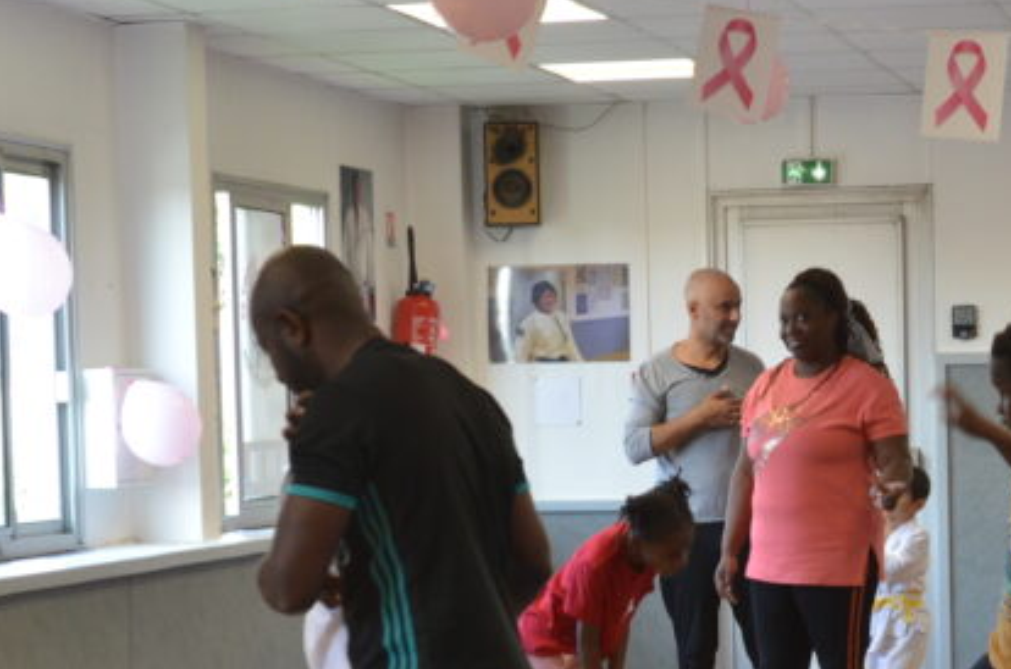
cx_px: 847
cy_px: 601
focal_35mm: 104
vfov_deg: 13.0
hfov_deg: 19.4
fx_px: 2914
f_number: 4.5
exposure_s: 1/80
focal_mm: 28
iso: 400
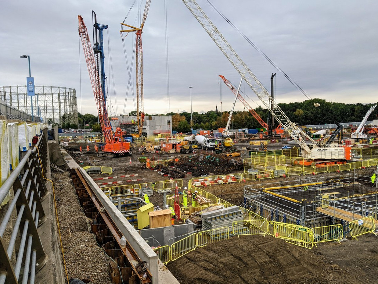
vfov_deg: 49.7
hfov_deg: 63.4
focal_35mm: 28
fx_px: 306
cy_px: 137
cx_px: 189
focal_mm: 4.44
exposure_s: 1/978
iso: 55
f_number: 1.8
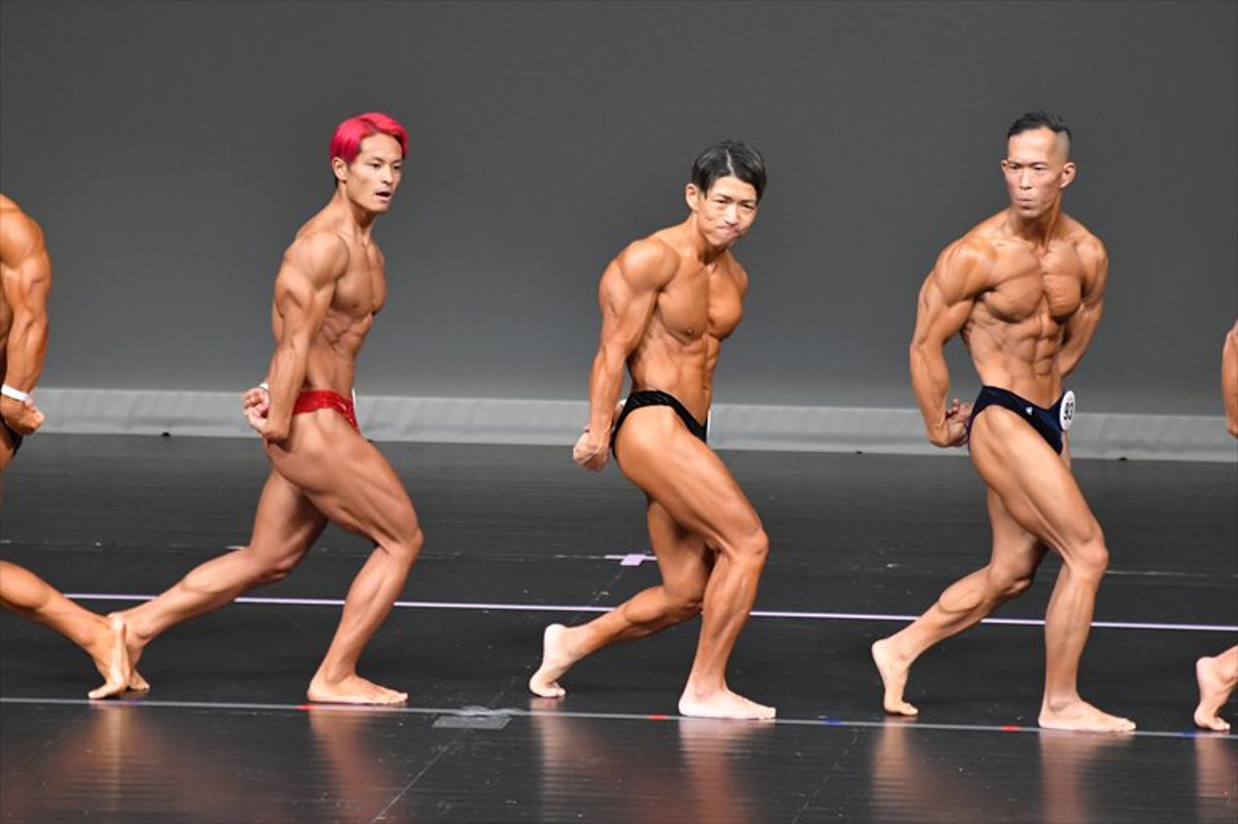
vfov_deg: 4.0
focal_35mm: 345
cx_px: 619
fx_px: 11859
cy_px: 412
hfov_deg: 6.0
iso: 5000
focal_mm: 230
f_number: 5.6
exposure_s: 1/400
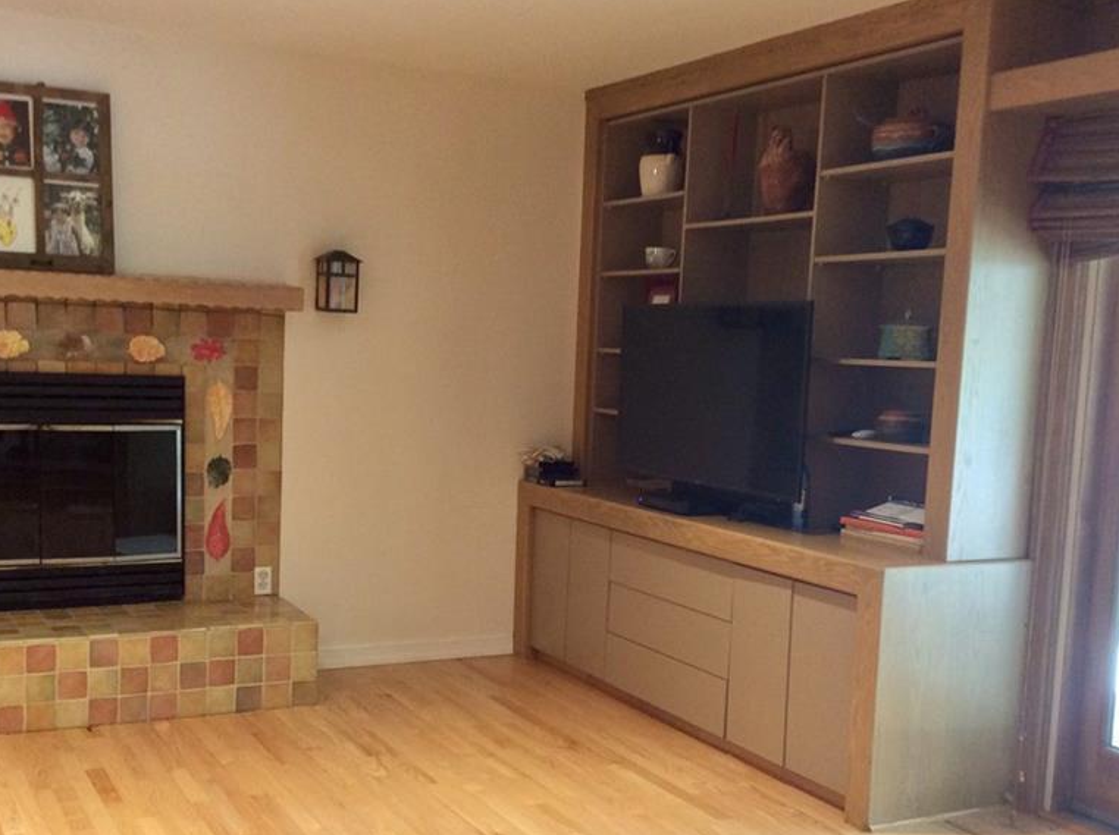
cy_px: 509
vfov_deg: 33.4
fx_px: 1388
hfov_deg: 43.9
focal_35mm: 43
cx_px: 510
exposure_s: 1/24
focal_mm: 3.3
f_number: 2.4
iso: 100
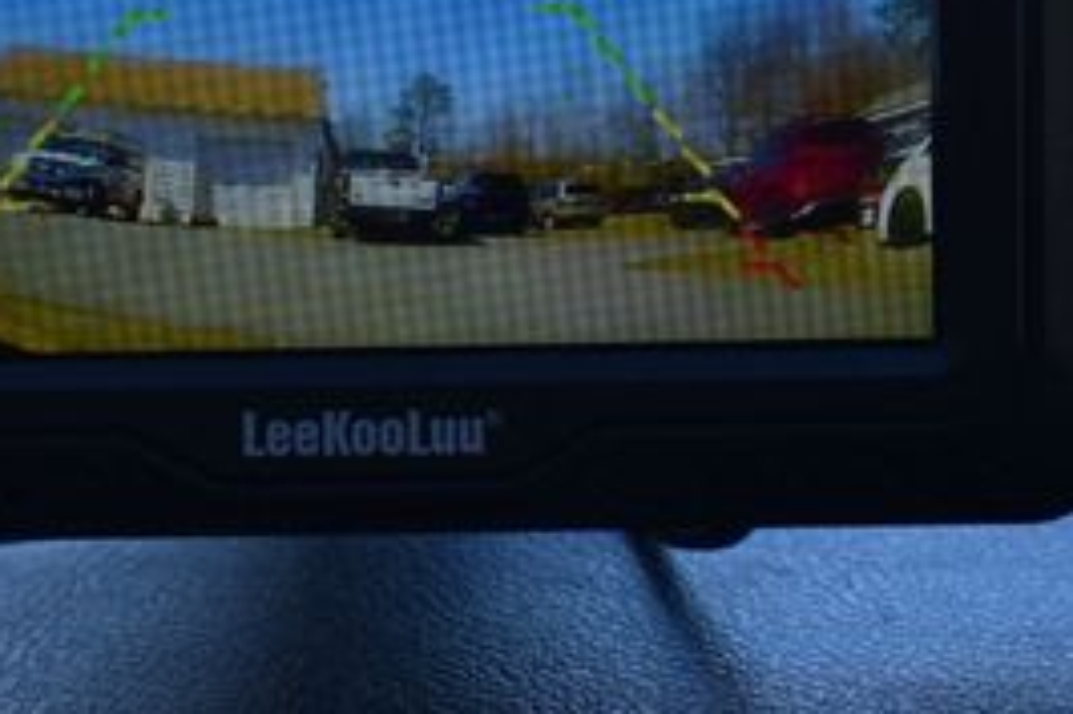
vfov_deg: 6.9
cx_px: 432
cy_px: 186
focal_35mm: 198
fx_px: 5904
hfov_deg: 10.4
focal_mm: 55
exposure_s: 1/160
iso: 400
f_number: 9
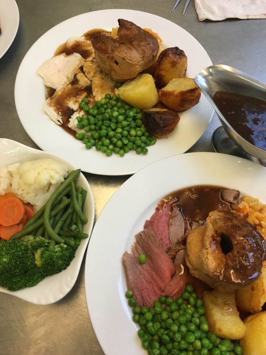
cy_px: 178
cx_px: 133
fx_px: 297
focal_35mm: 29
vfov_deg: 61.7
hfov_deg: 48.2
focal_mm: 4.15
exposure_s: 1/33
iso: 64
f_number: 2.2
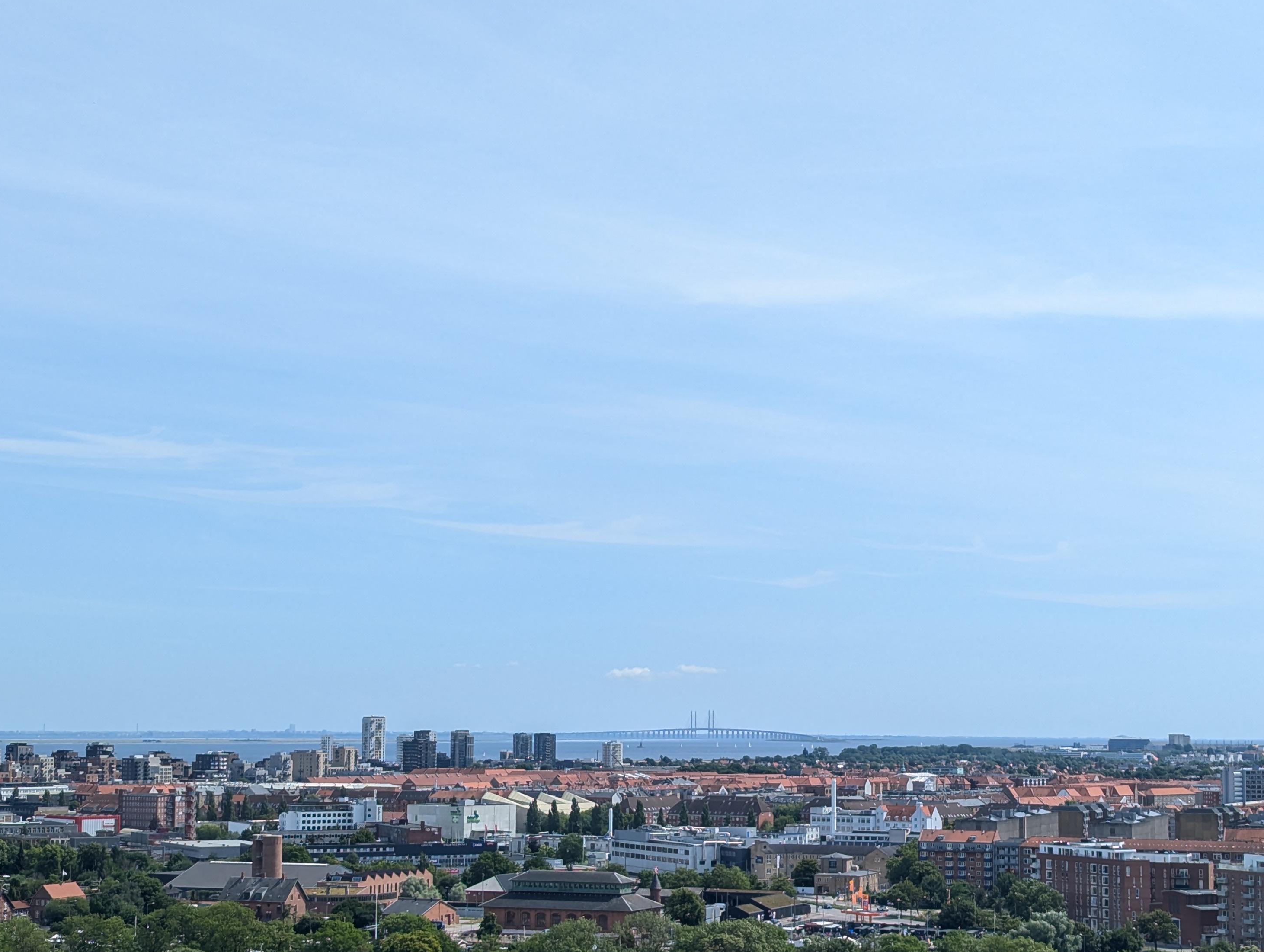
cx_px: 720
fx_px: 2450
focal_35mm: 67
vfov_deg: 21.9
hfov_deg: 28.9
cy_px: 591
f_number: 1.85
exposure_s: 1/3448
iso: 74
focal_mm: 6.81
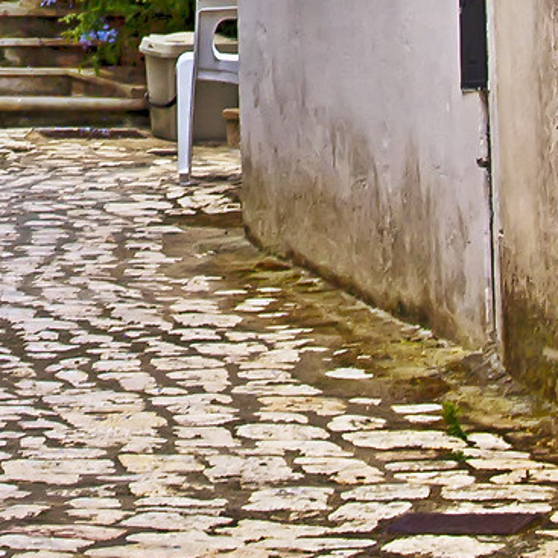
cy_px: -734
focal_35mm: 267
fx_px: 4869
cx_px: -341
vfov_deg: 6.3
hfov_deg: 6.5
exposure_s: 1/125
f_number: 5.6
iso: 125
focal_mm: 32
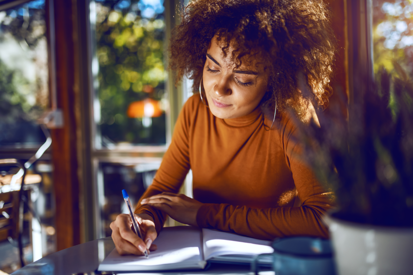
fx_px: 401
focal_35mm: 35
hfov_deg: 54.4
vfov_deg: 37.9
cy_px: 138
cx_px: 206
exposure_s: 1/2500
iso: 200
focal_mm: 35
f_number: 1.4
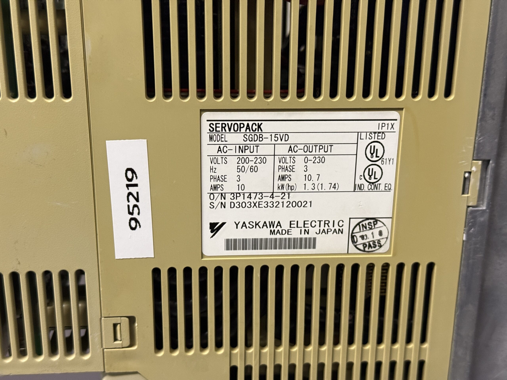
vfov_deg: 30.3
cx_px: 254
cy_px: 190
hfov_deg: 39.7
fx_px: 703
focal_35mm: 48
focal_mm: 6.76
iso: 250
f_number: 1.78
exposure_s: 1/50
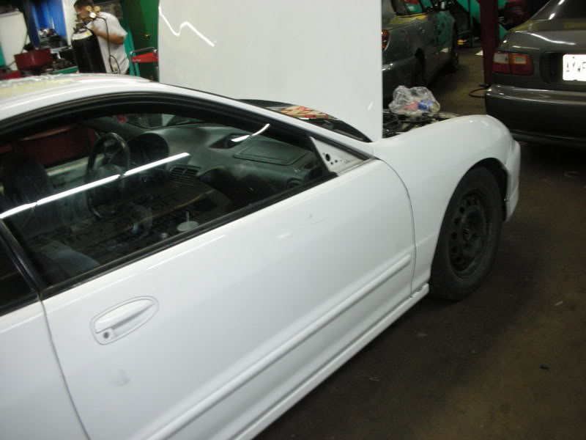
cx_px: 293
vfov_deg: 40.7
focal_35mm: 35
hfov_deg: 52.6
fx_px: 593
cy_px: 220
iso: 200
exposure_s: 1/15.4
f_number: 3
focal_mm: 5.8
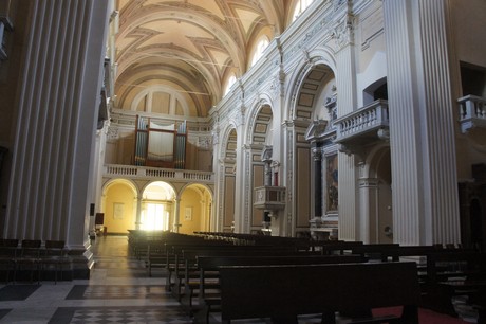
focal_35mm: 27
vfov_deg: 47.9
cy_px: 162
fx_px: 364
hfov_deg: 67.4
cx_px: 243
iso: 1600
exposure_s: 1/60
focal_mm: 18
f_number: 3.5
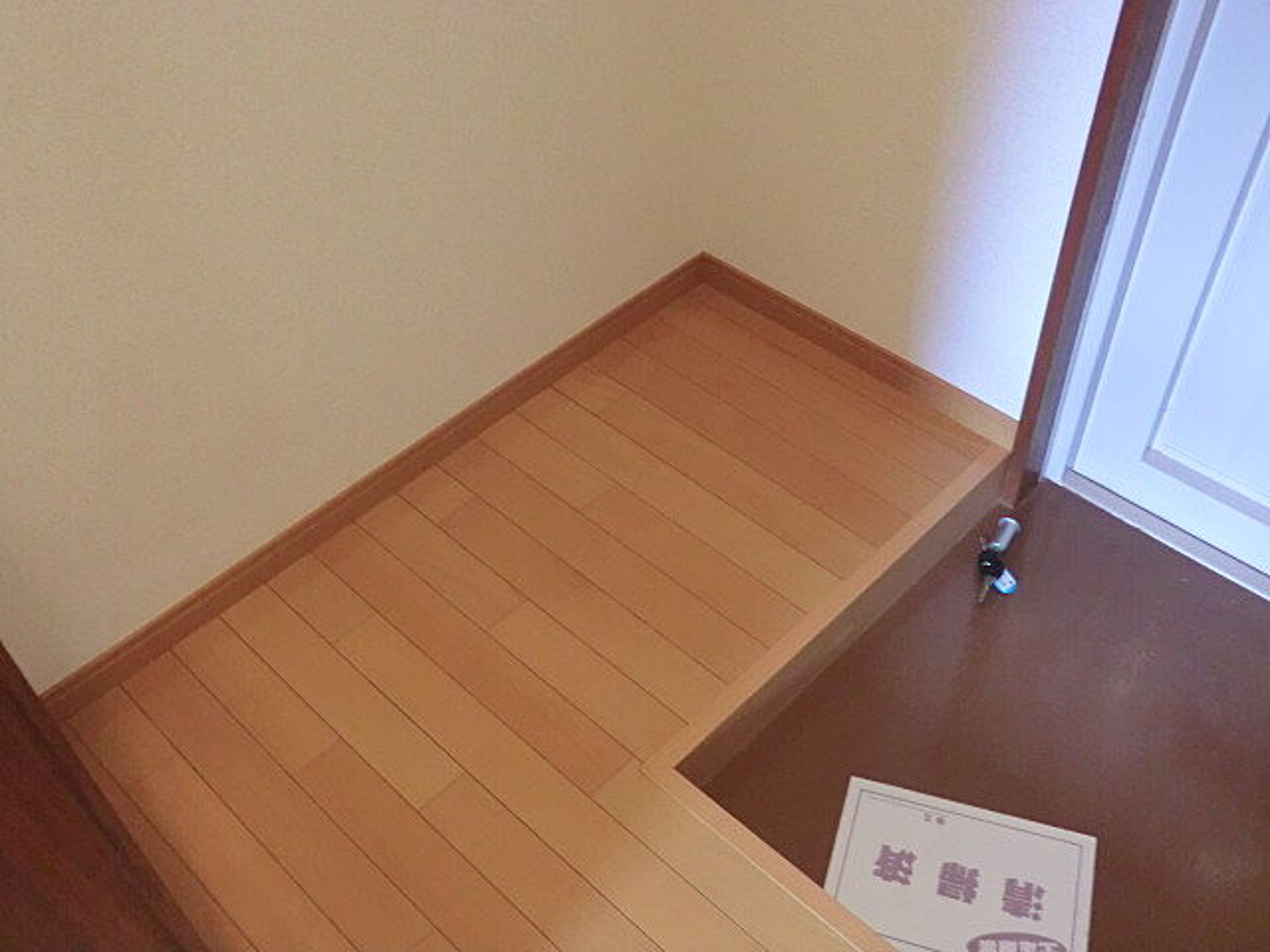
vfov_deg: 41.8
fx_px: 1247
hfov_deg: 54.0
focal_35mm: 34
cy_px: 476
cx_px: 635
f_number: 3.6
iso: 800
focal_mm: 6.1
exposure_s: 1/25
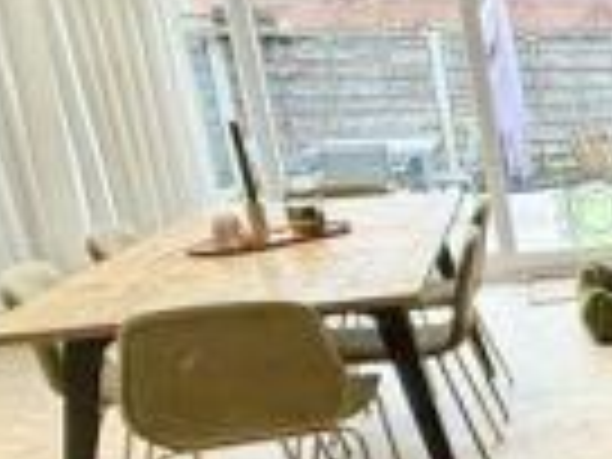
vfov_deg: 24.4
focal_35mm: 60
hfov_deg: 19.2
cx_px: 1217
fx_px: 1061
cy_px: 281
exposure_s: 1/50
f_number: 2.2
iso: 200
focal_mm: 2.22
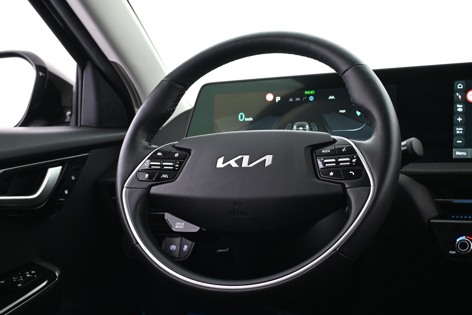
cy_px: 158
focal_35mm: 50
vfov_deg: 27.3
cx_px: 236
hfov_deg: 40.0
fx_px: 649
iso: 1600
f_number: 5
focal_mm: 33
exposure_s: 1/13
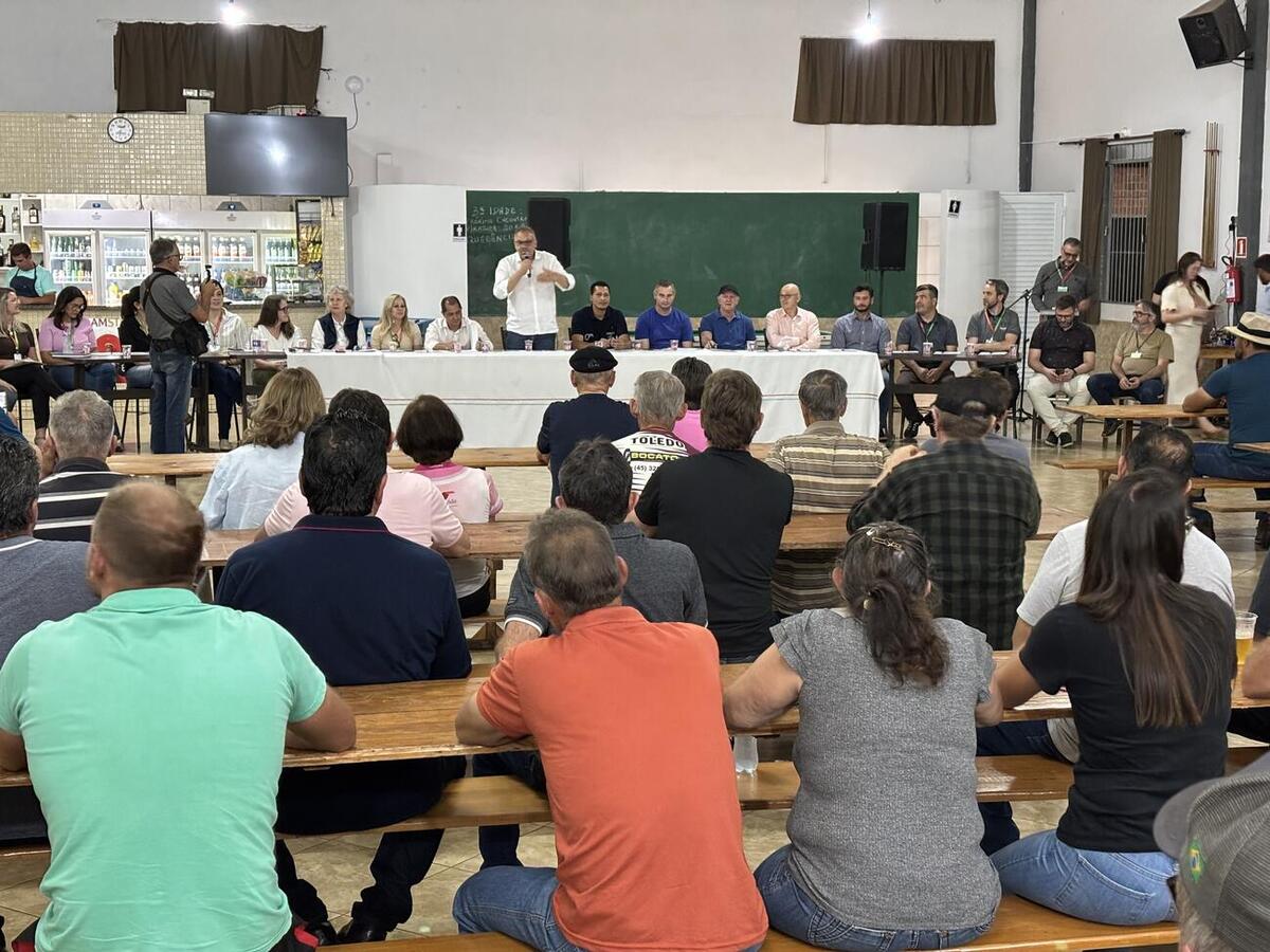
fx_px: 1908
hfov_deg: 36.8
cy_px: 476
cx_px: 635
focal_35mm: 52
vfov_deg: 28.0
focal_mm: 5.96
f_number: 1.6
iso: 320
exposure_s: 1/40
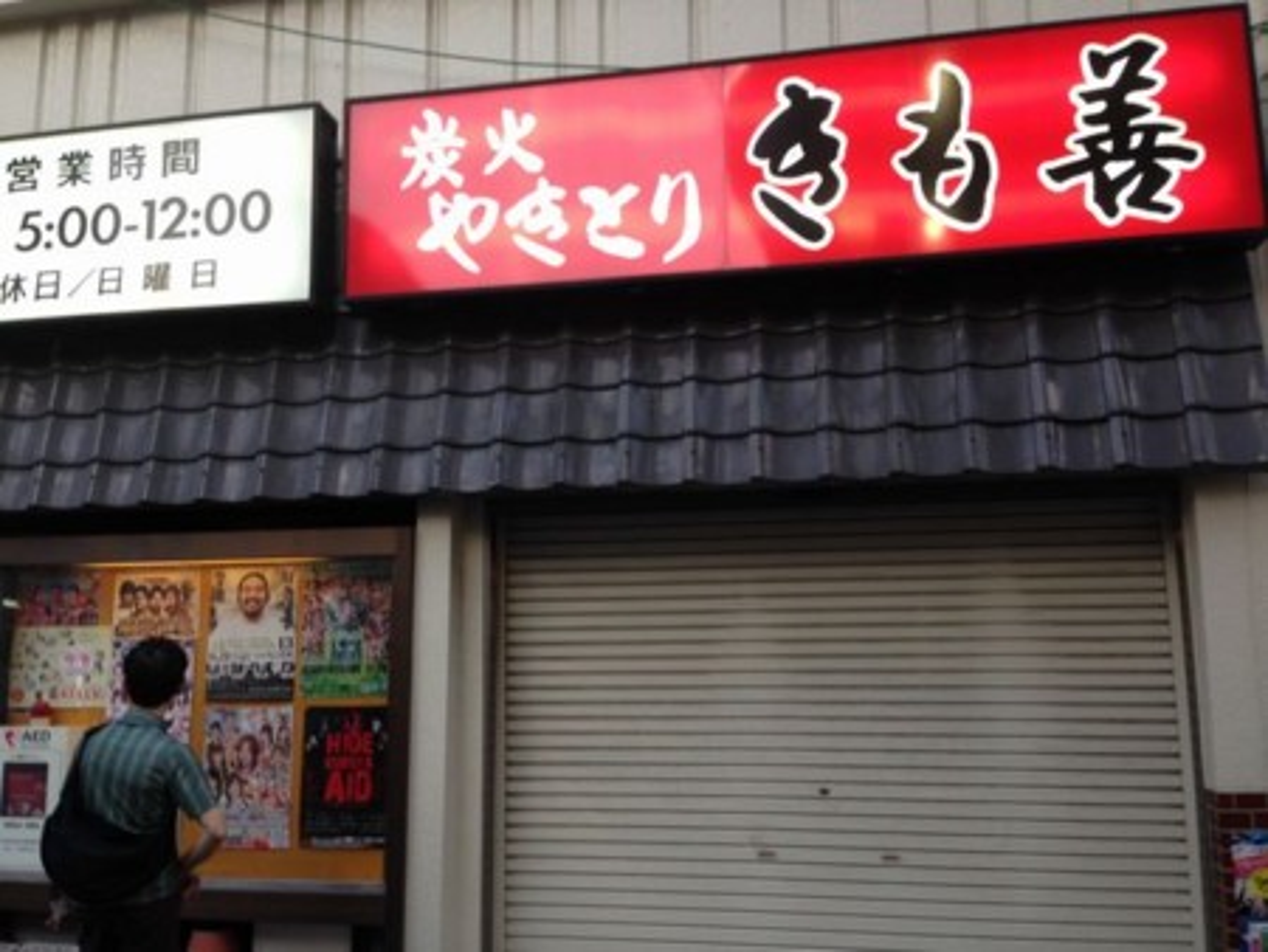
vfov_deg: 43.0
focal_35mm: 33
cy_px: 476
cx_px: 634
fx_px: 1209
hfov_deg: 55.3
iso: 50
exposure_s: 1/24
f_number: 2.4
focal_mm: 4.12
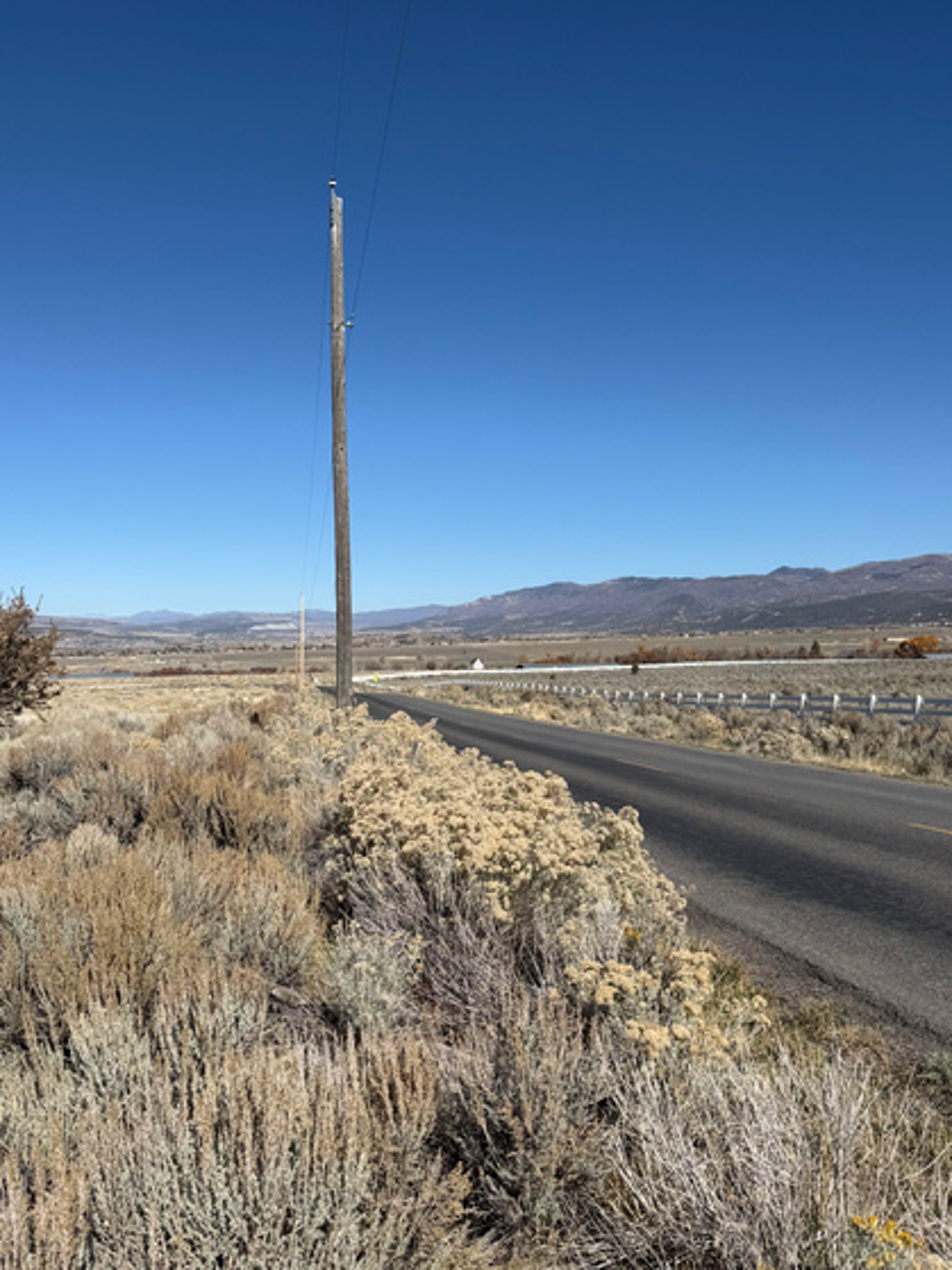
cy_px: 682
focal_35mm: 33
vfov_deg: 55.3
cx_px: 391
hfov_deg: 42.8
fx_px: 1211
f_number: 1.78
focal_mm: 6.76
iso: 80
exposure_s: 1/8130
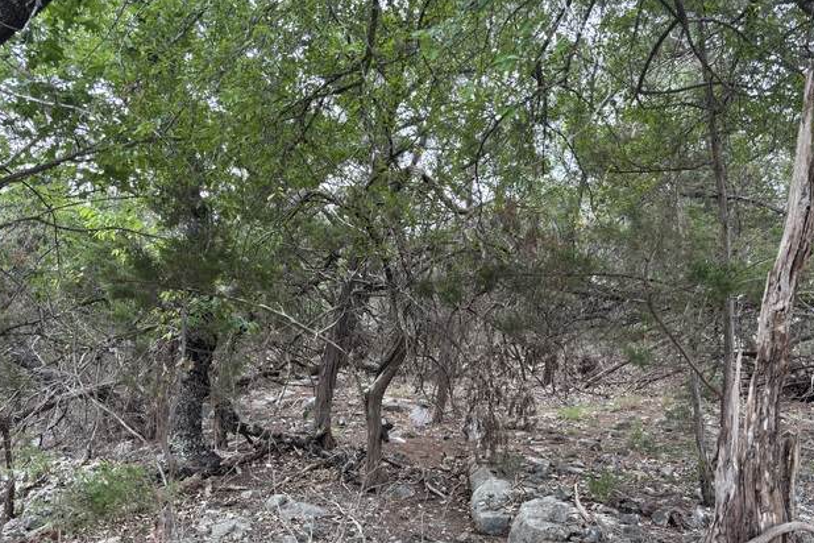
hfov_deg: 65.5
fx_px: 633
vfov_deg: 46.3
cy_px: 312
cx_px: 410
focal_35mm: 28
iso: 64
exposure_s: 1/161
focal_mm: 5.96
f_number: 1.6
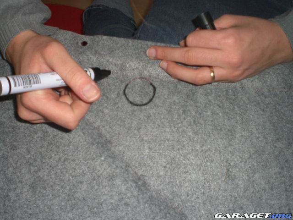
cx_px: 146
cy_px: 110
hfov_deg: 49.0
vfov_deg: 37.7
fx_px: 322
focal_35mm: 38
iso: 200
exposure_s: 1/60
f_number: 3.1
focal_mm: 6.3
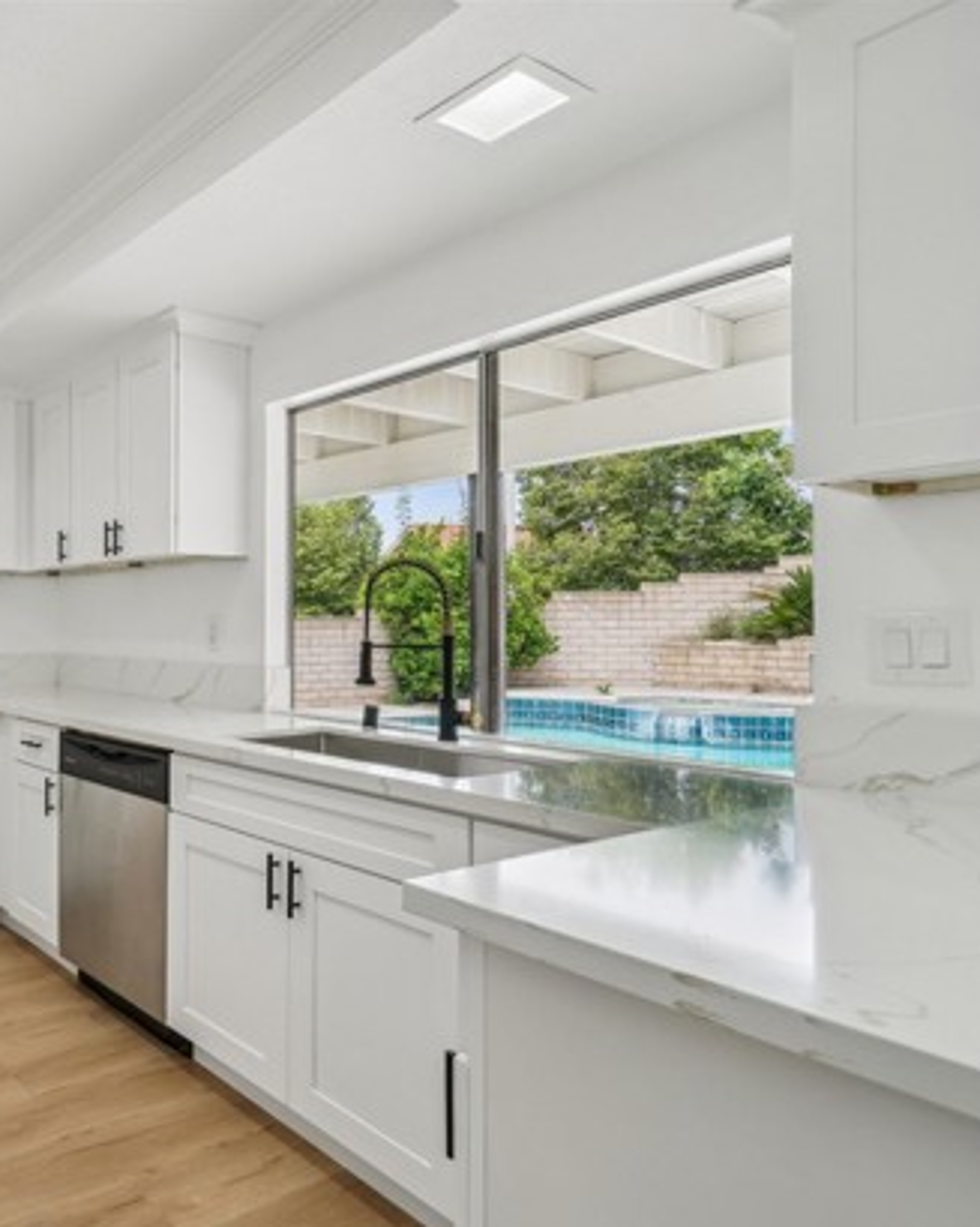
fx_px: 798
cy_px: 636
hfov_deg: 53.6
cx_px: 66
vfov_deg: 75.0
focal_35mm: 22
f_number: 8
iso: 100
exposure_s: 1/30
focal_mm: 15
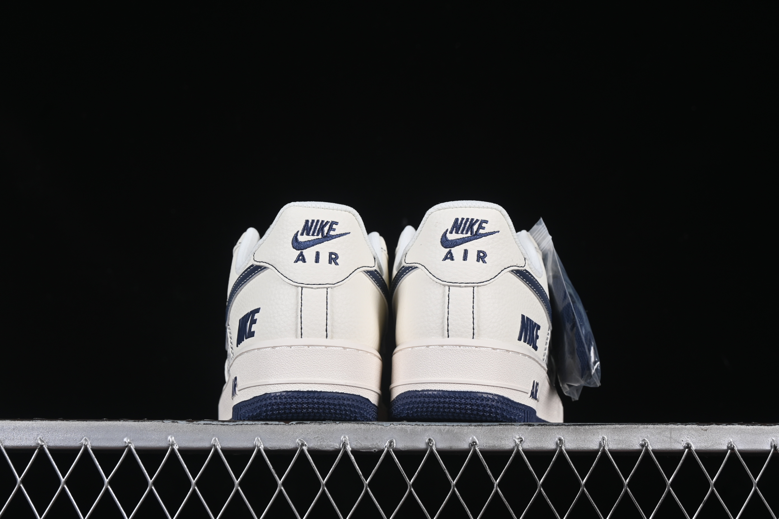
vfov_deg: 18.2
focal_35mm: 75
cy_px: 260
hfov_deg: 27.0
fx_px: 1623
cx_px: 390
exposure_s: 1/80
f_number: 8
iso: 160
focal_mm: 50
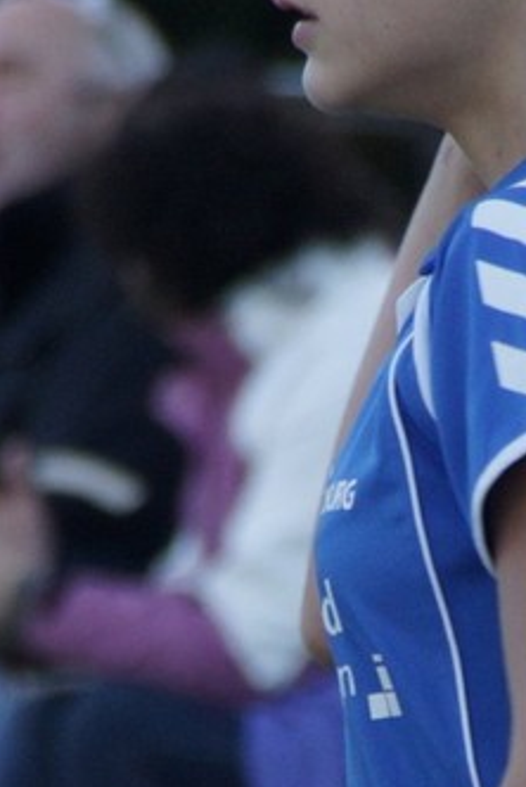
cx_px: 315
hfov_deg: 1.2
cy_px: 626
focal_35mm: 1158
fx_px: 25325
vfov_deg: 1.8
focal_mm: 250
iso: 400
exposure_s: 1/250
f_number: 6.3
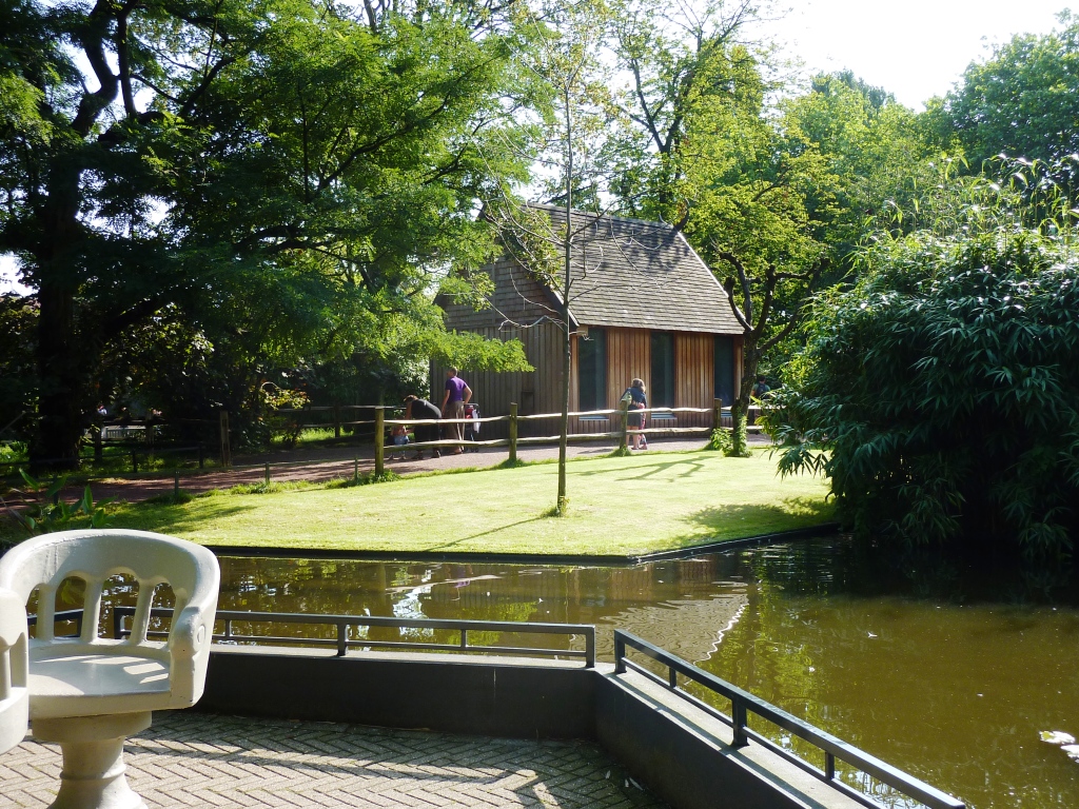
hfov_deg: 50.1
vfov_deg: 38.7
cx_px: 540
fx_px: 1153
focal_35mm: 37
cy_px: 404
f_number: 4
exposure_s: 1/250
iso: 80
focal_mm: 6.1
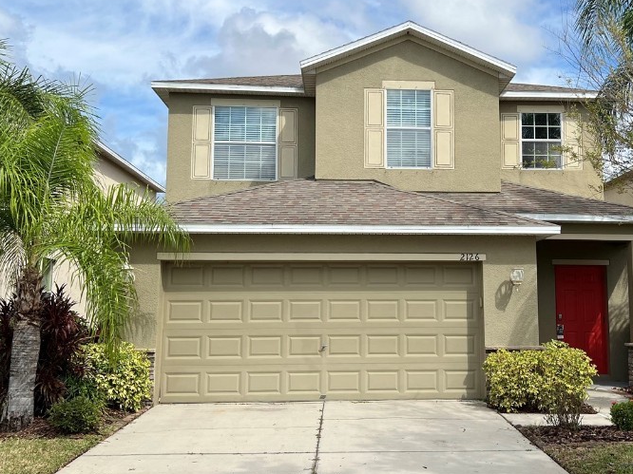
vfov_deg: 35.9
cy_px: 219
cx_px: 394
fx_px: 731
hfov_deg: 46.4
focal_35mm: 40
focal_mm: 5.7
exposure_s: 1/5076
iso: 50
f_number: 1.5
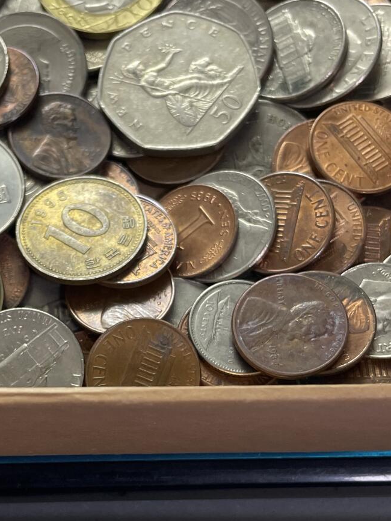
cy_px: 375
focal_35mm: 54
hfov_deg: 26.8
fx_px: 813
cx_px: 125
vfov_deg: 35.0
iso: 125
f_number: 1.6
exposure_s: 1/118
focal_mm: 4.2
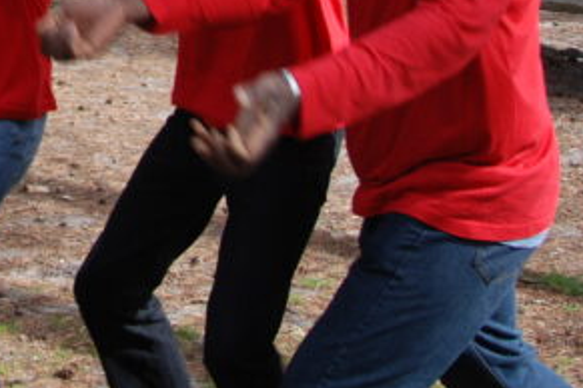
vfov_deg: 6.7
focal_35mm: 201
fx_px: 3255
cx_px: -86
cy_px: -173
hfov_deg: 10.1
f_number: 6.3
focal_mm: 38
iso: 100
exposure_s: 1/160
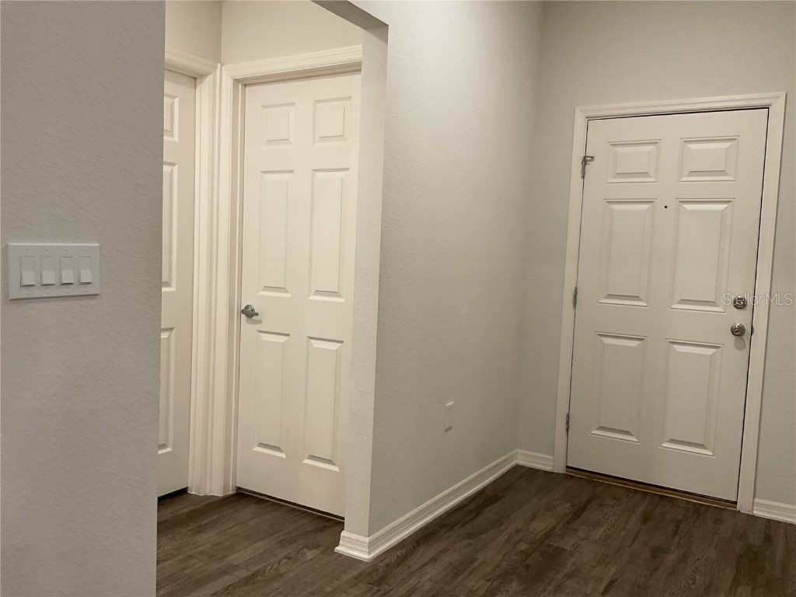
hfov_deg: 61.7
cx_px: 398
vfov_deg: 48.2
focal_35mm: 29
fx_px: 667
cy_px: 298
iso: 100
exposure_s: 1/60
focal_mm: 3
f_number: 1.8
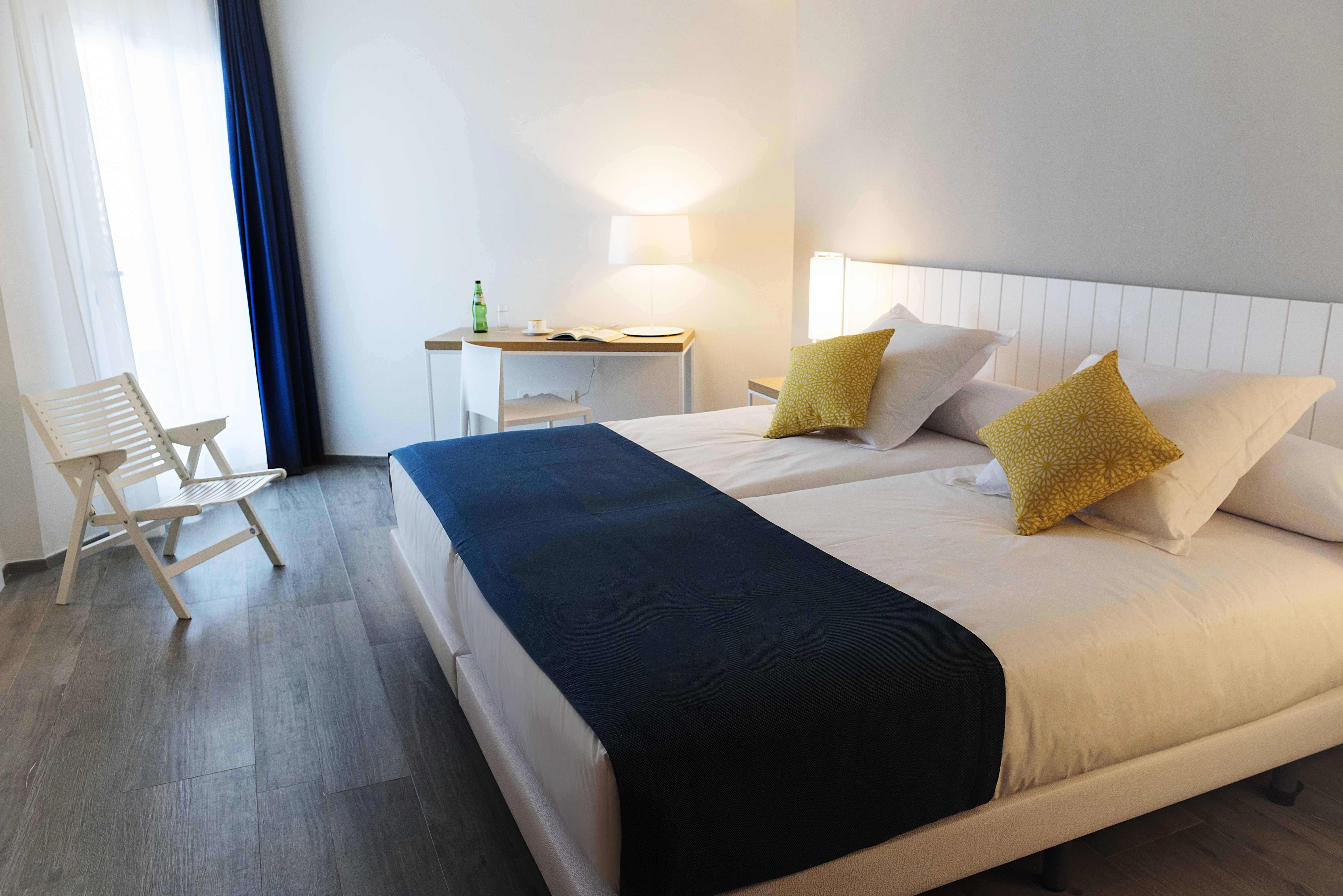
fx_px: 1008
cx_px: 672
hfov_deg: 67.4
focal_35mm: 27
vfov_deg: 48.0
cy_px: 448
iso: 800
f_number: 6.3
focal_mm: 27
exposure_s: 1/80
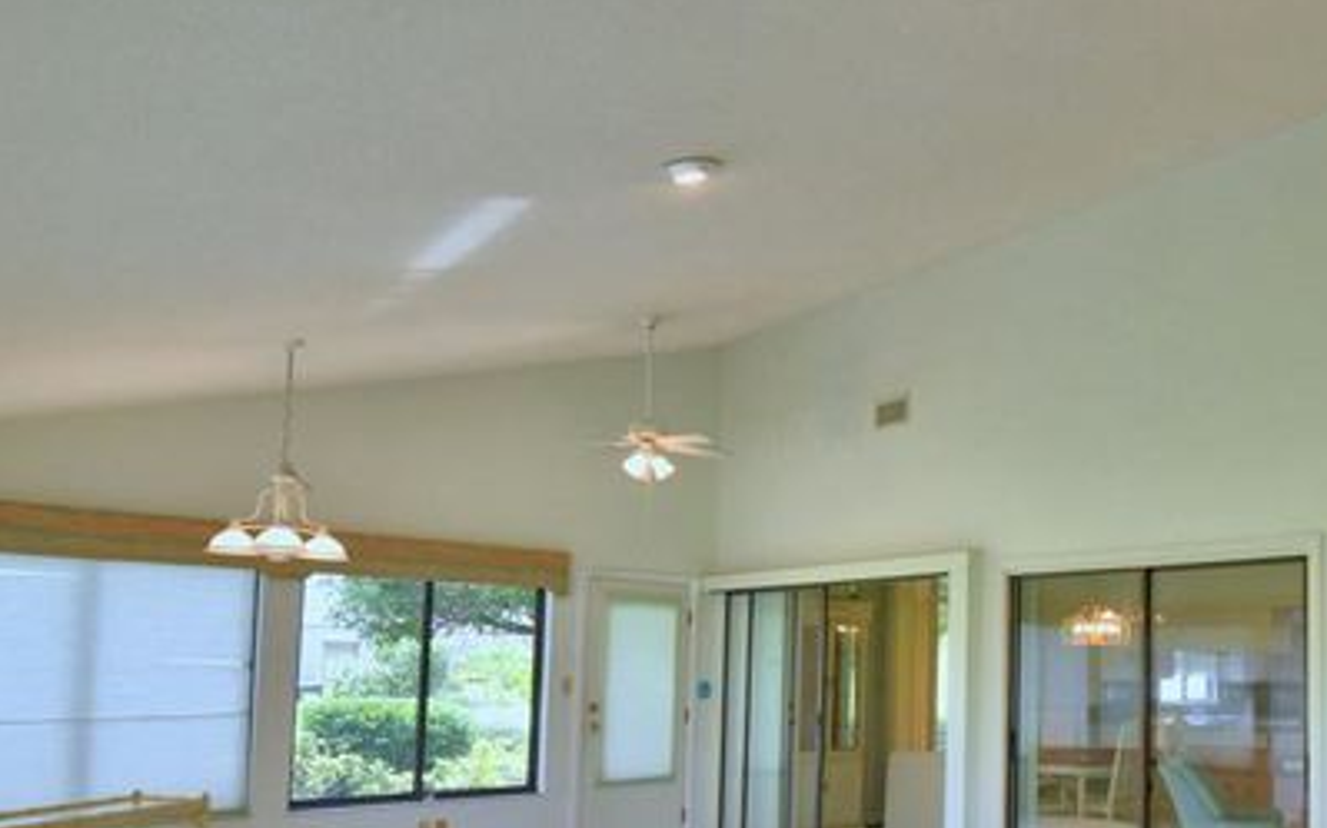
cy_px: 600
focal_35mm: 27
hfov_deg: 65.4
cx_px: 950
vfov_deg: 44.7
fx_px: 976
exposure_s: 1/125
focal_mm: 10
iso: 280
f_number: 4.5
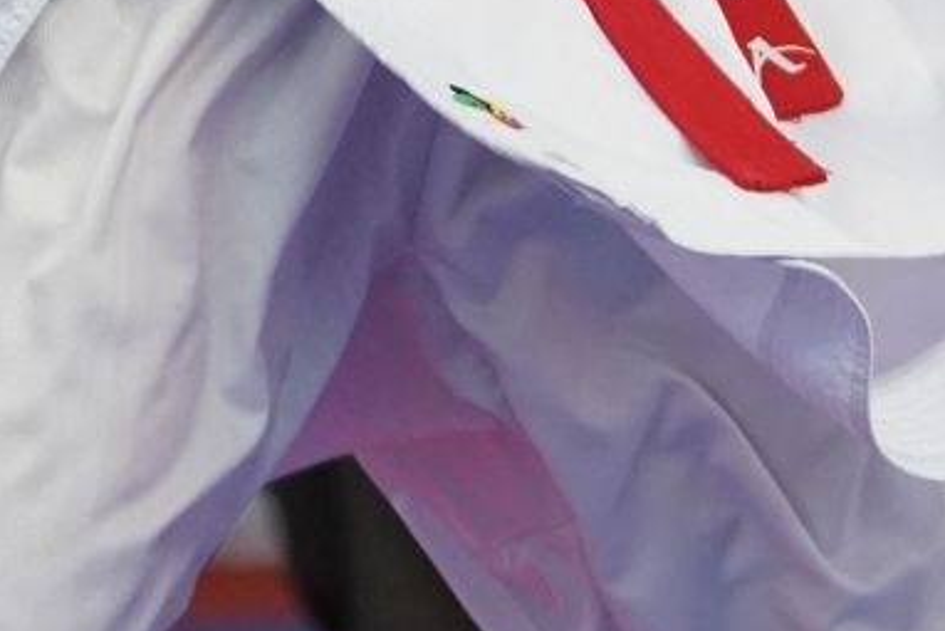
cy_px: -552
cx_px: 1393
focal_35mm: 735
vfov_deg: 1.9
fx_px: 19300
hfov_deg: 2.8
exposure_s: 1/1000
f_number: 2.8
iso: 3200
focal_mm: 156
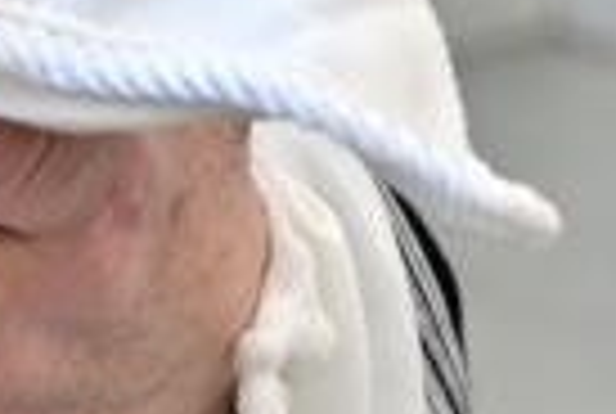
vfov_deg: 3.8
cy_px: -839
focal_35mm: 358
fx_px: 6139
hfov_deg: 5.4
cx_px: -1147
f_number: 4
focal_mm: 48
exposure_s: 1/250
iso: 500
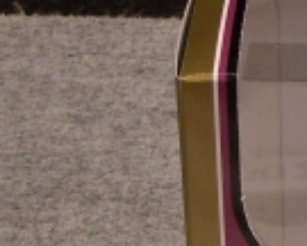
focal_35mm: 314
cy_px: 478
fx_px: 2853
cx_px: 455
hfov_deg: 6.1
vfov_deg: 4.9
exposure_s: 1/20
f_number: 4
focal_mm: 14.2
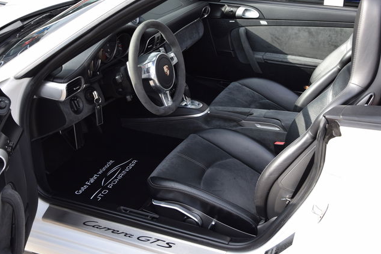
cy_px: 105
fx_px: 497
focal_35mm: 47
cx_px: 221
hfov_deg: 41.8
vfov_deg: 28.6
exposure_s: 1/250
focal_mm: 26
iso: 400
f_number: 8
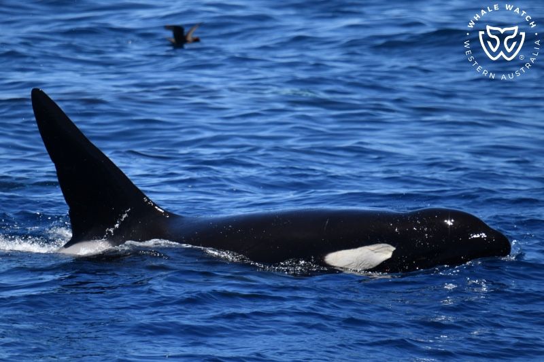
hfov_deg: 3.4
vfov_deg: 2.3
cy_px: 181
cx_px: 272
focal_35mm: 600
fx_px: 9064
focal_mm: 600
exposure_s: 1/8000
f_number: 6.3
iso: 1400
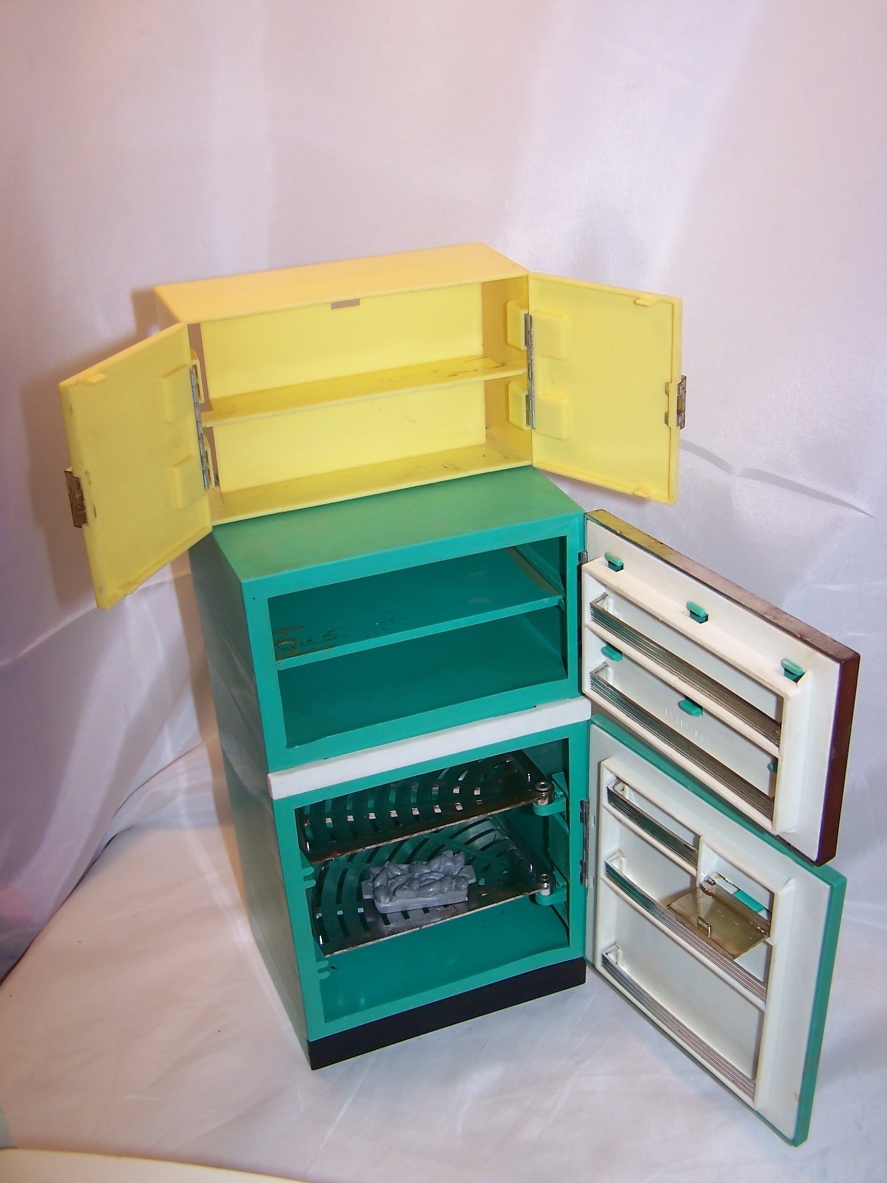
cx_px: 444
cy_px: 592
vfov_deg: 49.0
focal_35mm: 38
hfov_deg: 37.7
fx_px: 1298
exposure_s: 1/60
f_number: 2.8
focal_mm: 6.3
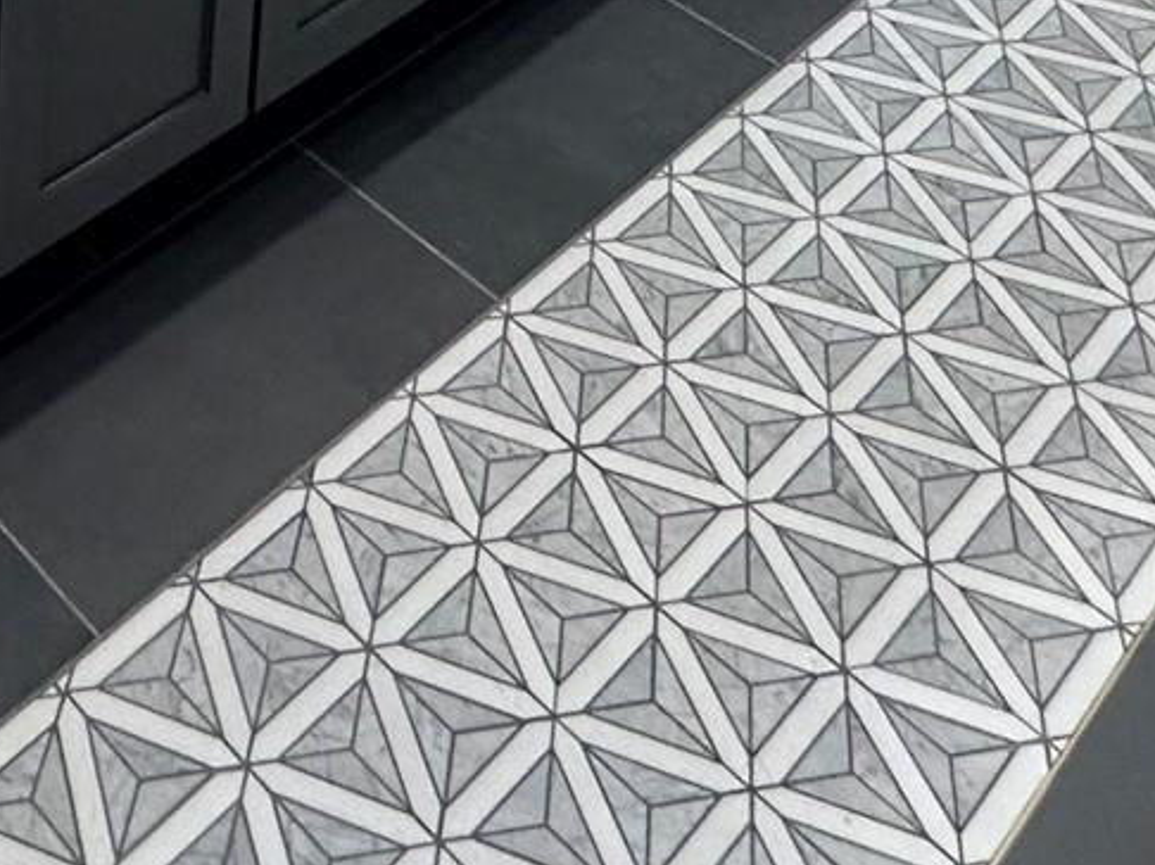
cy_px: -901
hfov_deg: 30.1
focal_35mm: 59
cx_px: -38
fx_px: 1968
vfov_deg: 17.3
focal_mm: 2.22
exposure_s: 1/120
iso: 160
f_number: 2.2
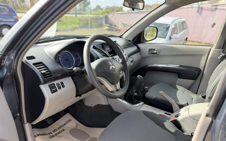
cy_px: 86
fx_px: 160
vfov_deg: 47.3
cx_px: 113
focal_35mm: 26
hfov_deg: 70.4
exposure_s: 1/272
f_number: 1.78
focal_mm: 6.76
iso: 80
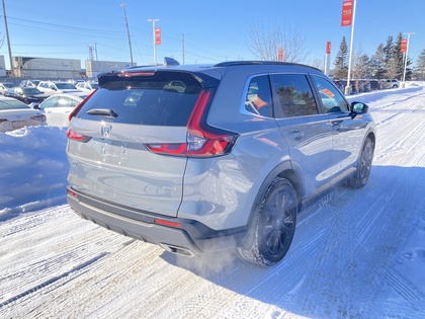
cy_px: 160
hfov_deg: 63.4
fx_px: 344
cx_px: 212
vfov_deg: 49.7
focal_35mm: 28
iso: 20
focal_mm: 3.99
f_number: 1.8
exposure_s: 1/445
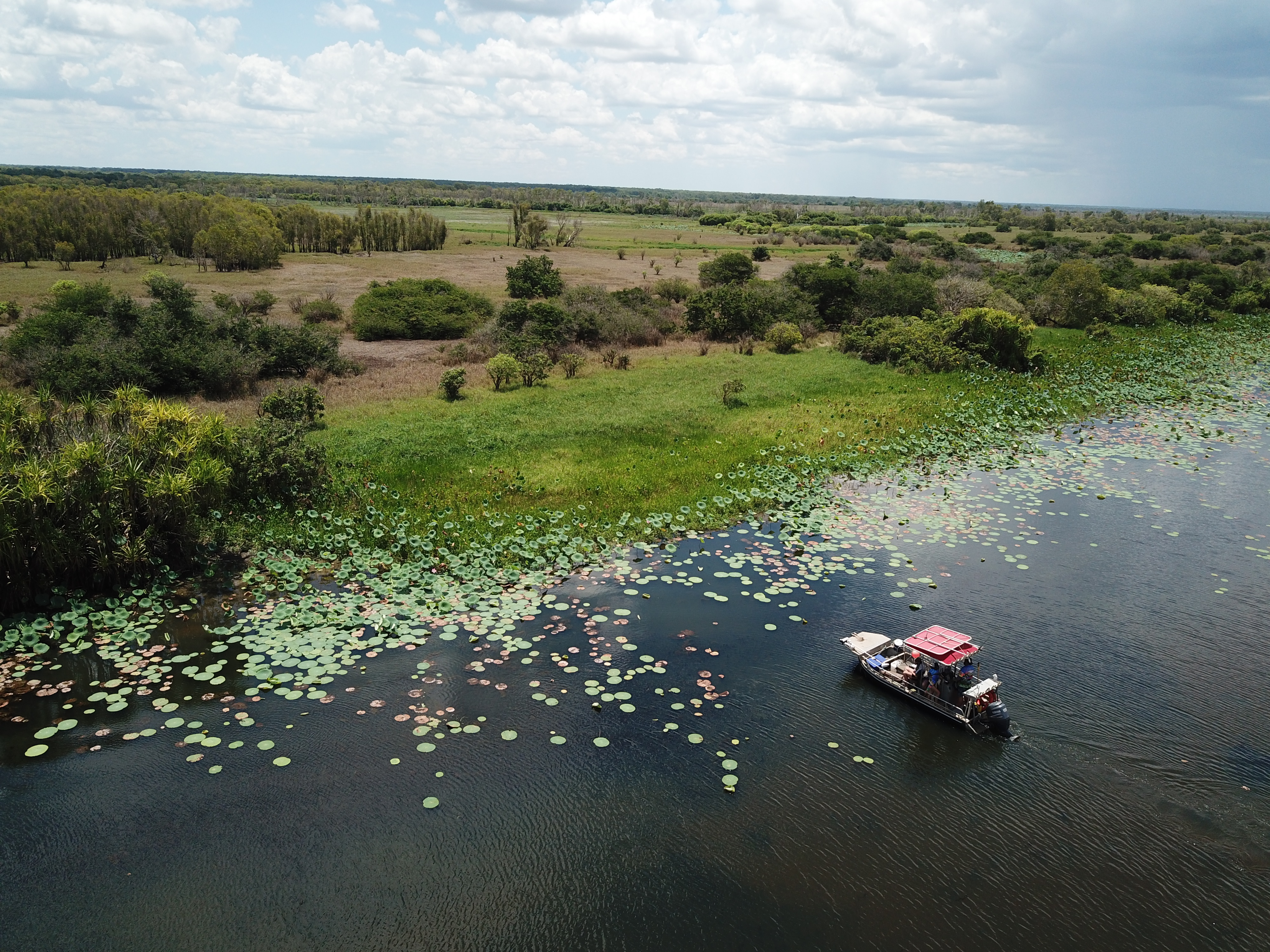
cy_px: 476
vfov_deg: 53.1
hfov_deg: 67.3
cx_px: 635
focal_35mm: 26
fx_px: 954
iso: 100
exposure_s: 1/1592
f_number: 2.2
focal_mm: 4.73
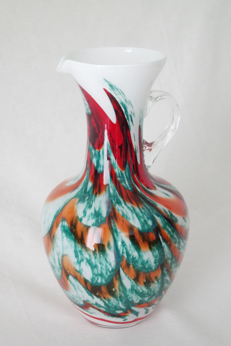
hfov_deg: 19.7
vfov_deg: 29.2
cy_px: 173
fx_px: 664
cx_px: 116
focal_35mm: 69
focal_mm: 45
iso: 6400
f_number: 5.6
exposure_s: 1/50
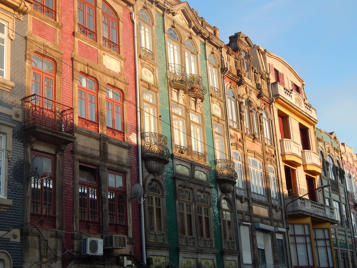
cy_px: 134
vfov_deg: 26.6
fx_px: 567
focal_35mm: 55
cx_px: 178
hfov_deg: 34.9
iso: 125
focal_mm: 9.7
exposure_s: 1/320
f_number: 3.8
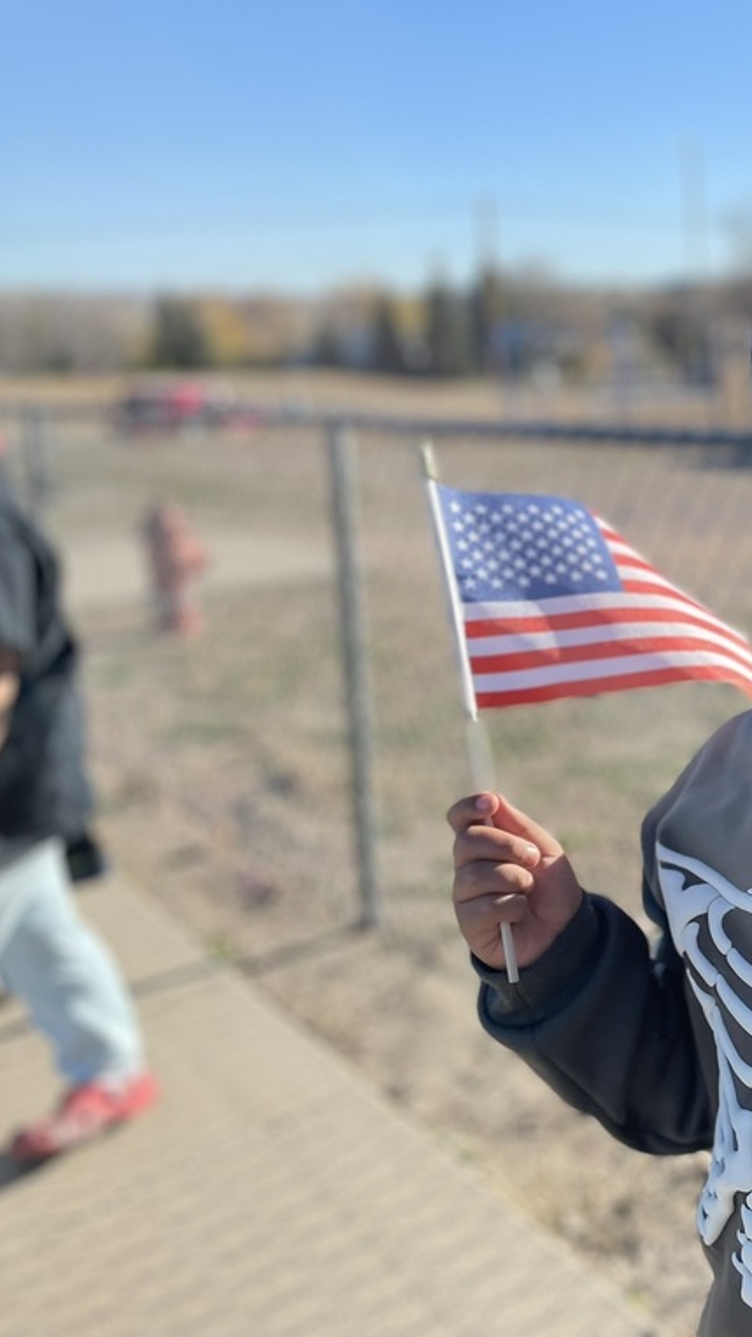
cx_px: 883
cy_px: 669
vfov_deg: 52.8
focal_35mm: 38
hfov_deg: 27.7
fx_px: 1348
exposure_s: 1/2506
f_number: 1.6
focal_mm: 4.2
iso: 50
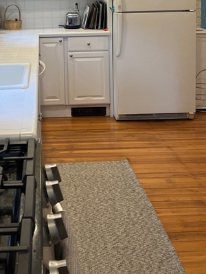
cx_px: 59
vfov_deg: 35.4
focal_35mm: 50
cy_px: 16
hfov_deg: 28.8
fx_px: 396
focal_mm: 5.7
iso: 64
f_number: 1.5
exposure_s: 1/120
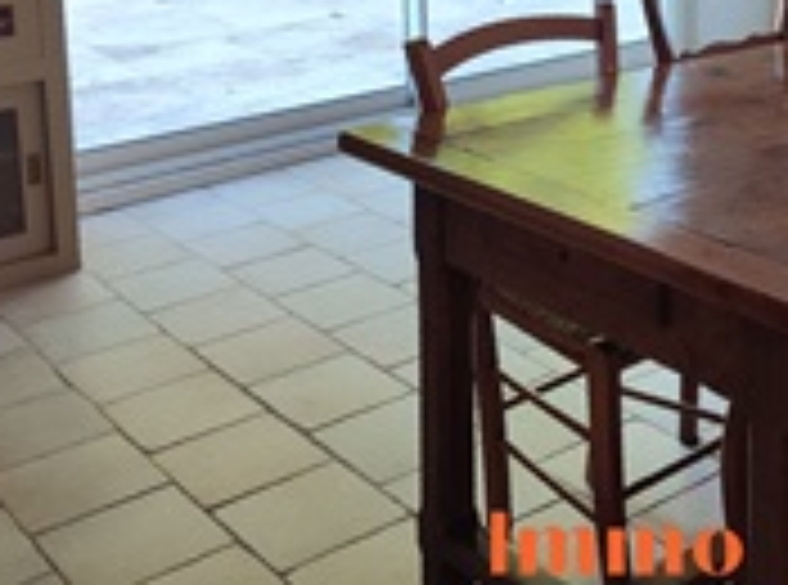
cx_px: 617
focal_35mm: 55
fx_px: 1248
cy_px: -38
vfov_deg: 24.8
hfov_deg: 34.1
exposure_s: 1/33
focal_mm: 5.89
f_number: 1.89
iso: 116
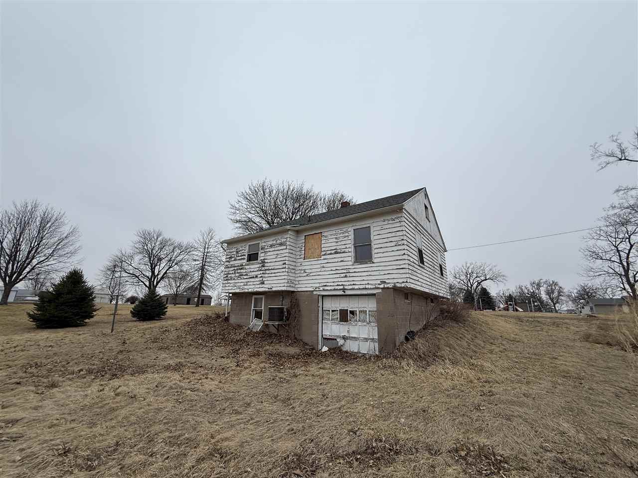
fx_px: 258
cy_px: 239
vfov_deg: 85.7
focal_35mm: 14
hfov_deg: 102.1
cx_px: 319
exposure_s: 1/535
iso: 50
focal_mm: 2.22
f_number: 2.2
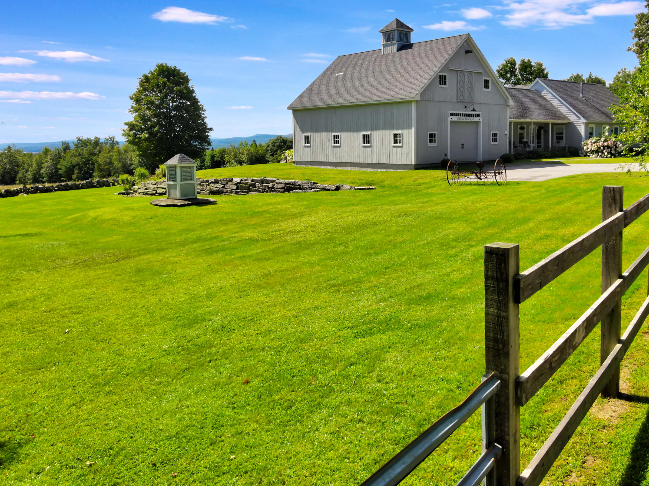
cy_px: 186
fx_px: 562
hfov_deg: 59.9
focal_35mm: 30
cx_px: 355
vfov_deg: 46.4
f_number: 2.8
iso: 200
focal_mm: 4.5
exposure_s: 1/1250
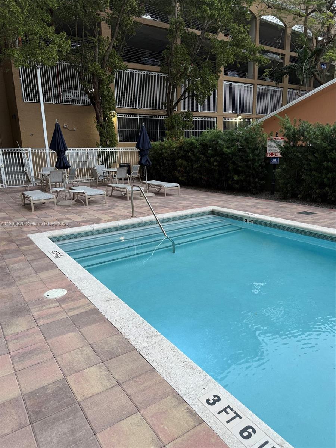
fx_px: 311
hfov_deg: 56.8
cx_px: 168
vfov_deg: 71.6
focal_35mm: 24
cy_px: 224
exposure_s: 1/121
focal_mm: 6.76
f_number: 1.78
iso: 64
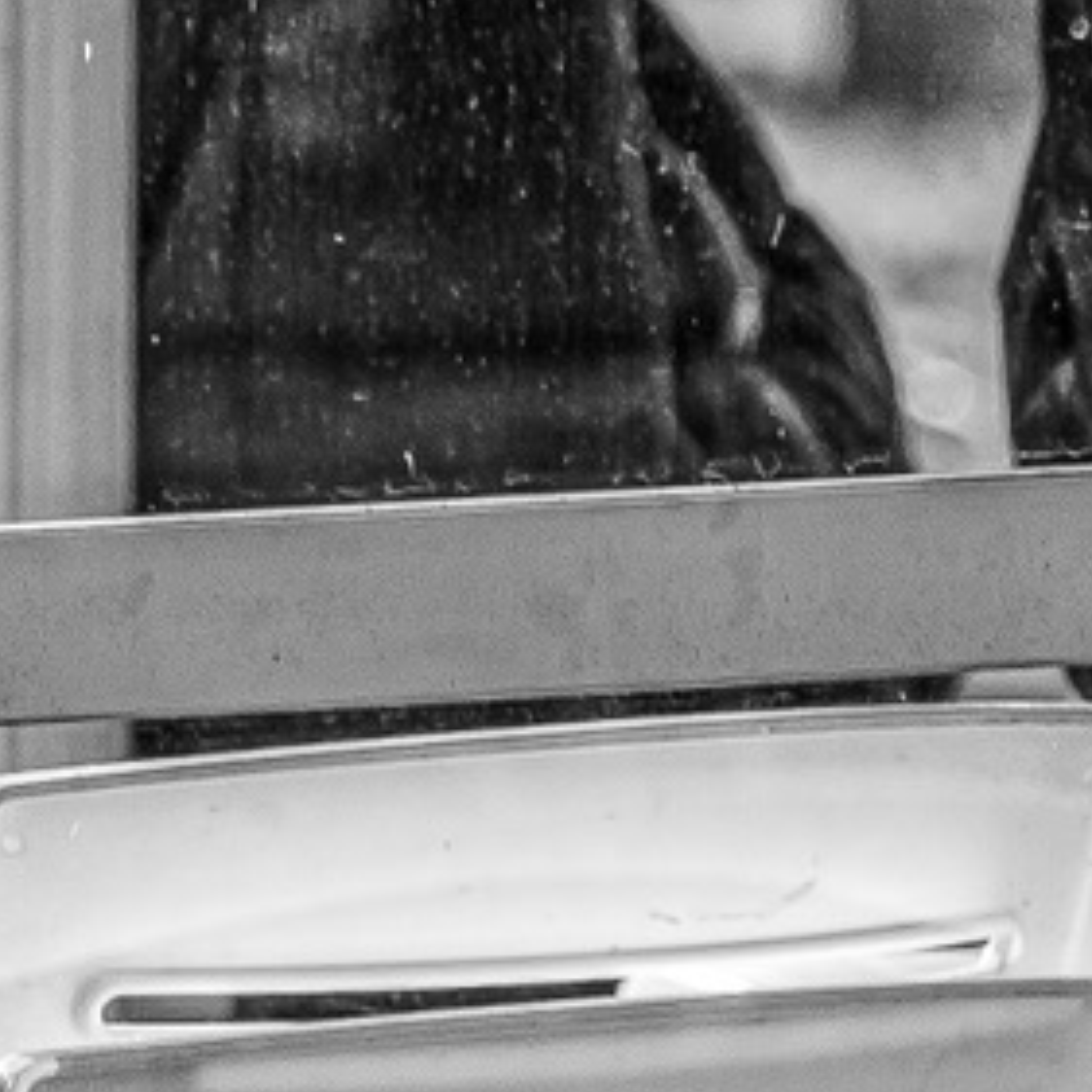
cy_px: -2382
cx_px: 1018
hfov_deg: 1.5
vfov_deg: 1.5
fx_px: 42828
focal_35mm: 1200
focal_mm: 172
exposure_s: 1/250
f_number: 6.3
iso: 400
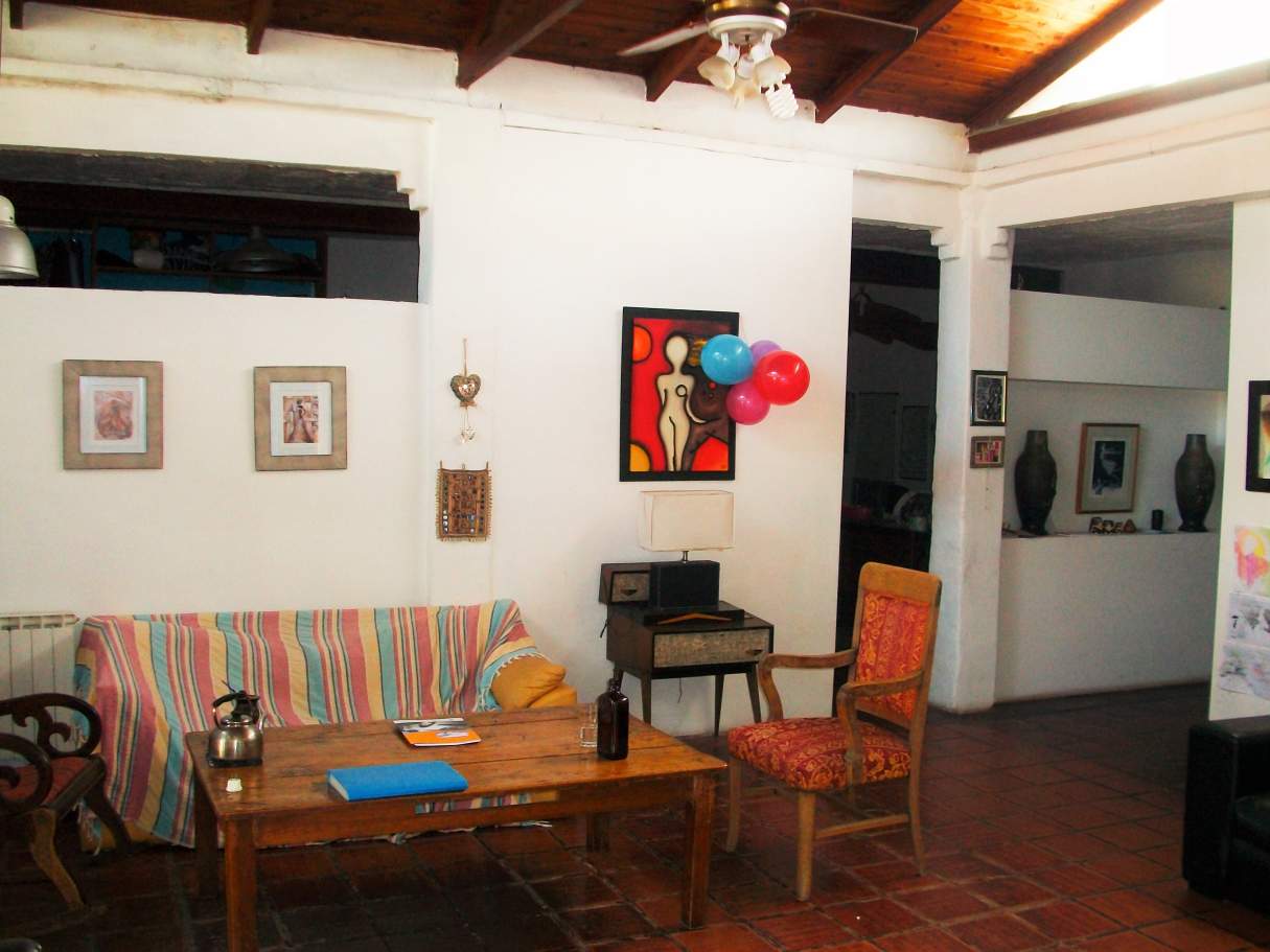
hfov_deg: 54.0
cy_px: 476
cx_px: 635
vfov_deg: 41.8
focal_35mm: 34
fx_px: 1247
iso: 120
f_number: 2.8
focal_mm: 5.7
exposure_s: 1/60
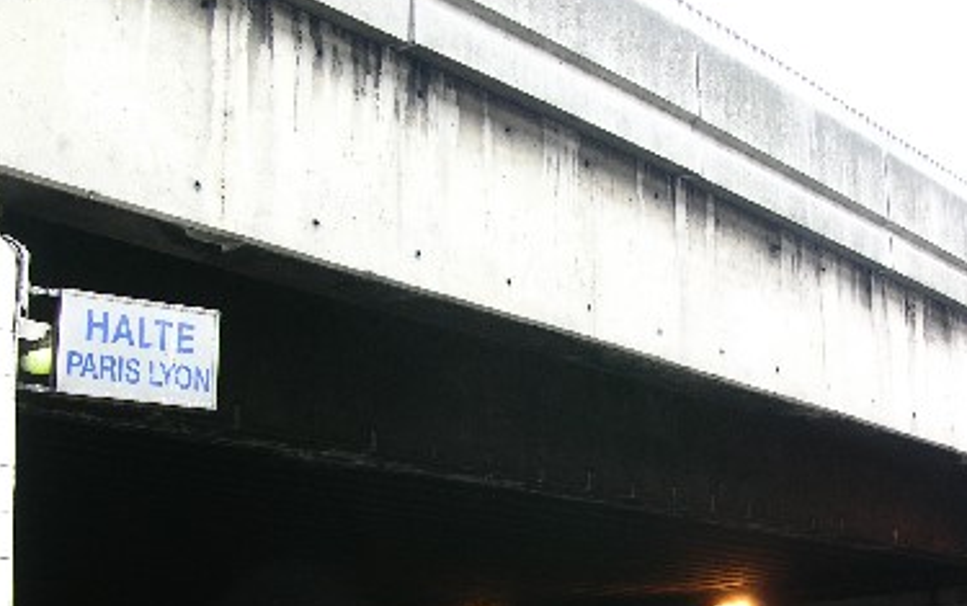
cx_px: 618
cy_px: 487
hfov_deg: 34.9
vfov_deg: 22.1
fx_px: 1530
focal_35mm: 58
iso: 50
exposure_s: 1/28.8
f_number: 3.5
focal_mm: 8.9
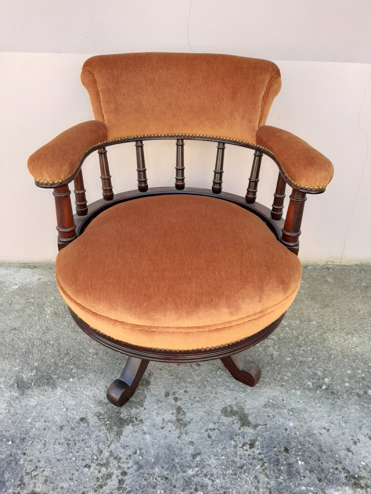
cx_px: 186
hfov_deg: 53.1
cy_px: 247
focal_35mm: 26
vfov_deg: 67.3
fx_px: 372
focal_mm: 3.93
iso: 40
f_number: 1.7
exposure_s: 1/222
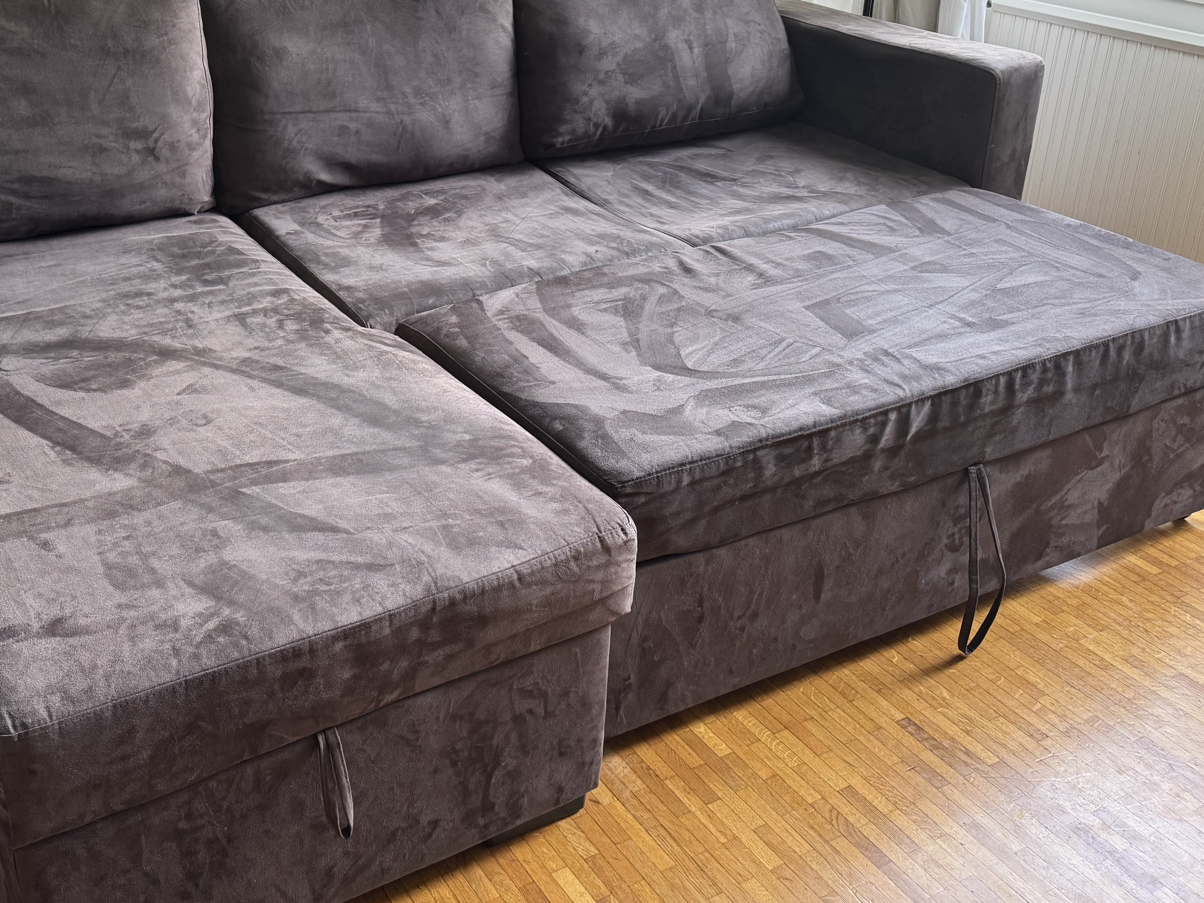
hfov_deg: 49.3
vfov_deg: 38.3
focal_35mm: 37
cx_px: 409
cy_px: 305
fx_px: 1287
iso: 200
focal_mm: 6.76
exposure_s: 1/76
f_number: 1.78
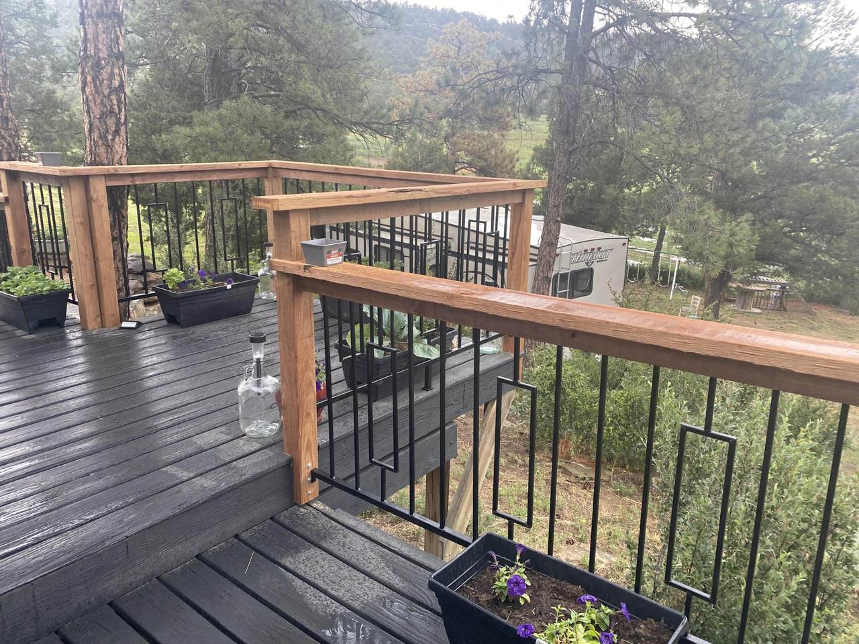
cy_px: 322
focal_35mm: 26
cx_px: 430
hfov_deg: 67.3
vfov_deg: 53.1
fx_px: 645
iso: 125
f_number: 1.8
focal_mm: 4.25
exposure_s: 1/98
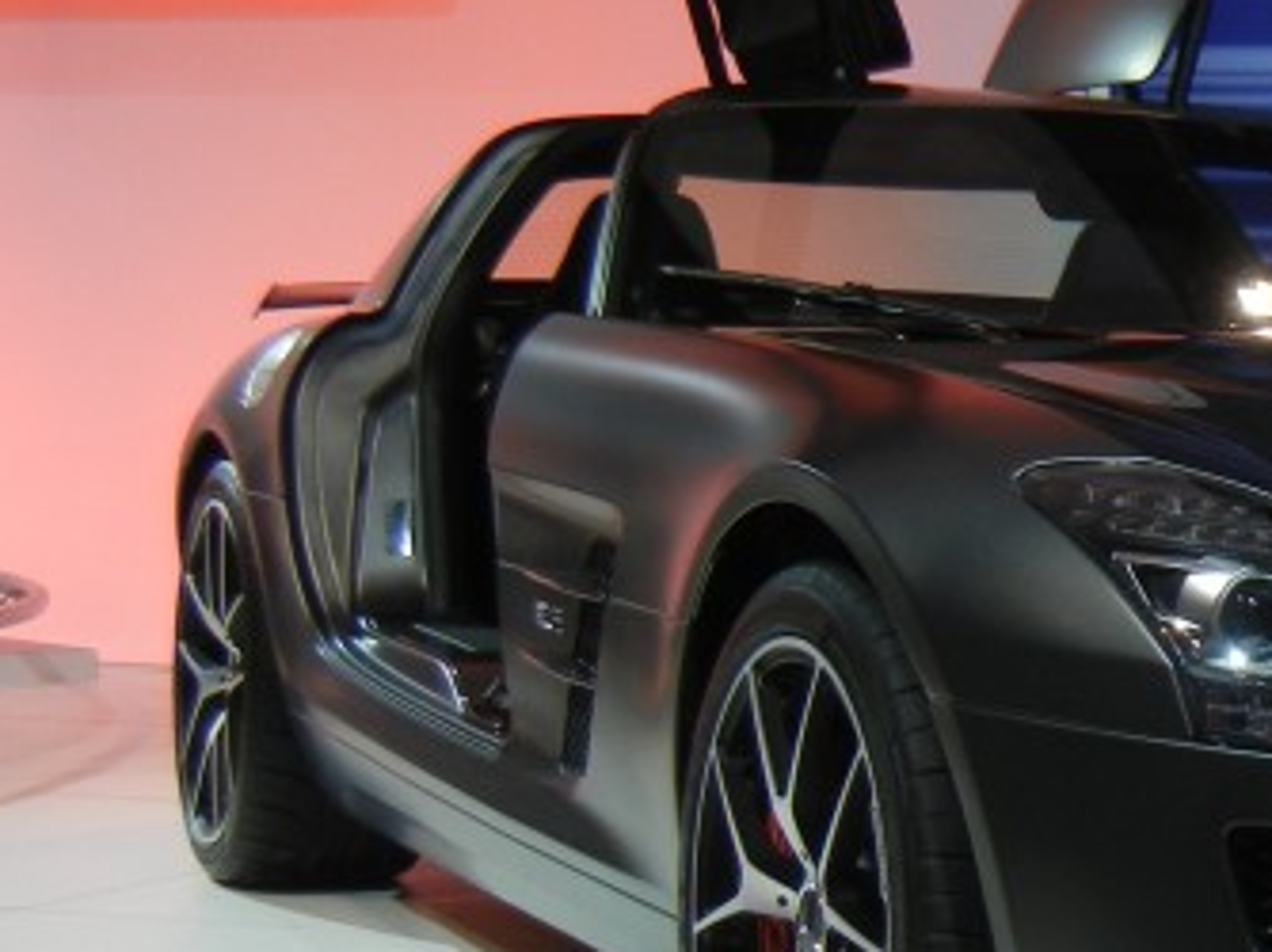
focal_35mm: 92
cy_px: 567
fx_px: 3378
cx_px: 1512
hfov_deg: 20.0
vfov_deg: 16.0
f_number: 3.5
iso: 160
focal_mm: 5.4
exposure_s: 1/65
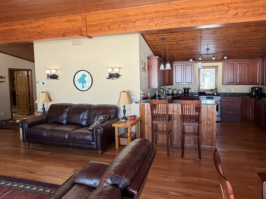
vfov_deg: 65.7
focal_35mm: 20
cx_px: 156
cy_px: 86
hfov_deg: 81.0
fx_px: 154
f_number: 2.2
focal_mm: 2.22
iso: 250
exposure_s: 1/120
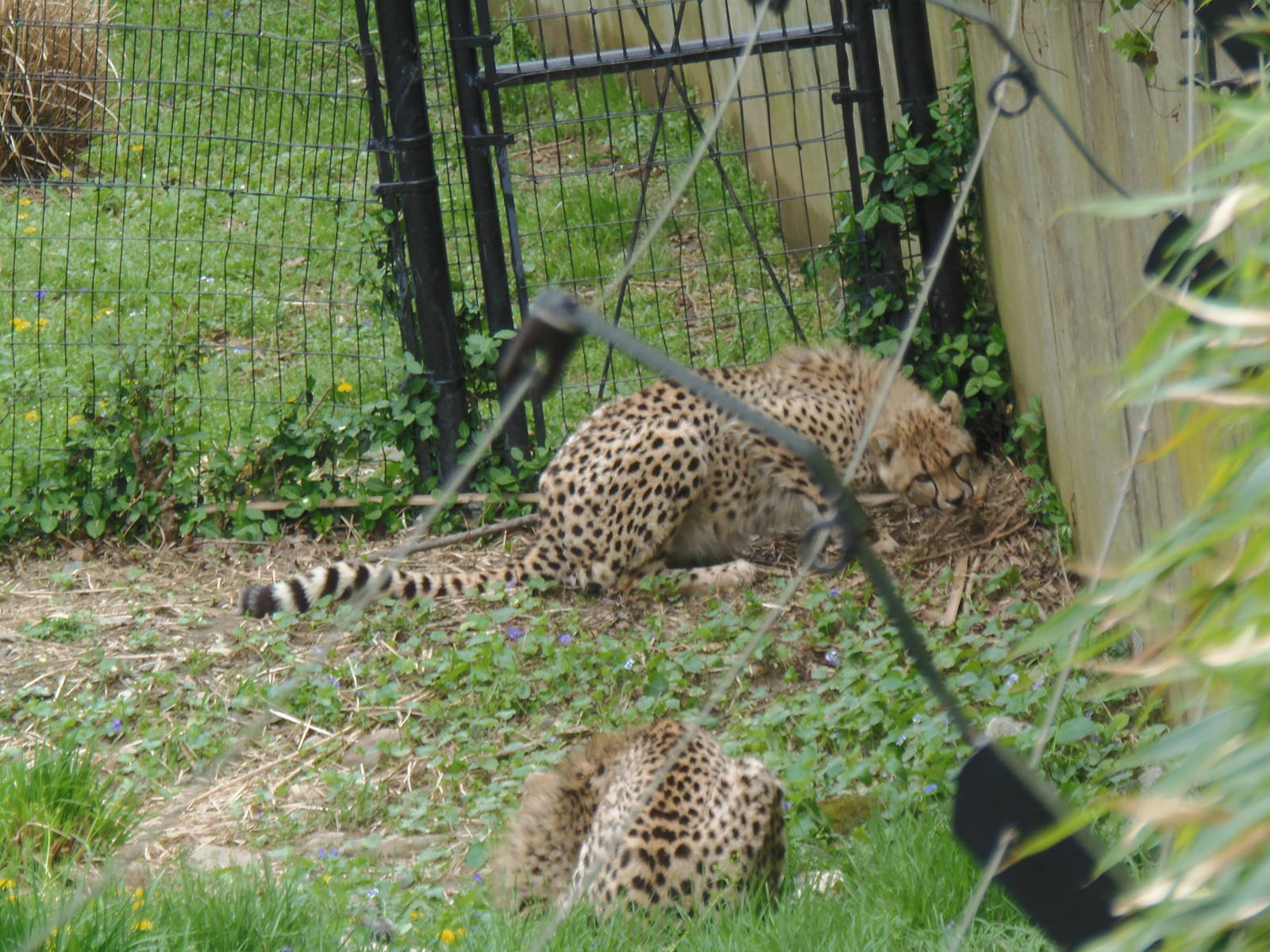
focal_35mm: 326
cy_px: 476
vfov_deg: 4.6
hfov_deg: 6.1
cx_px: 635
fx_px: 11960
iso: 64
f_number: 5
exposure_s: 1/80
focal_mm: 60.4
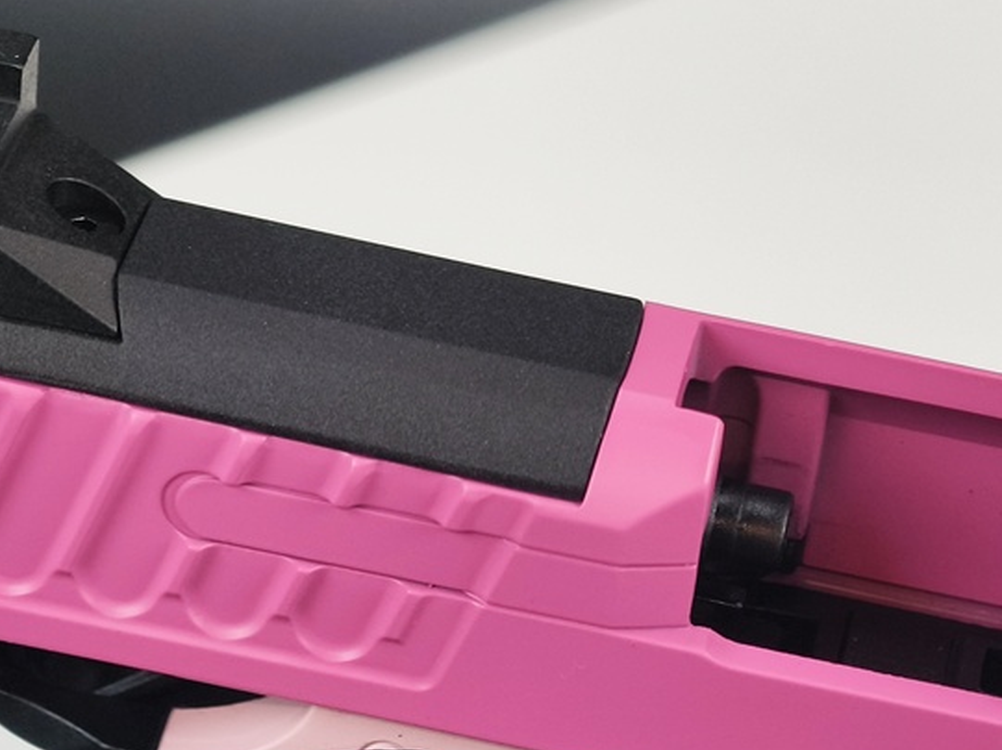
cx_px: 519
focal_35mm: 189
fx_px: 5467
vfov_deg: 7.8
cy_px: 422
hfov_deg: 10.5
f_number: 2.67
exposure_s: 1/30
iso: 557
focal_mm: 22.48
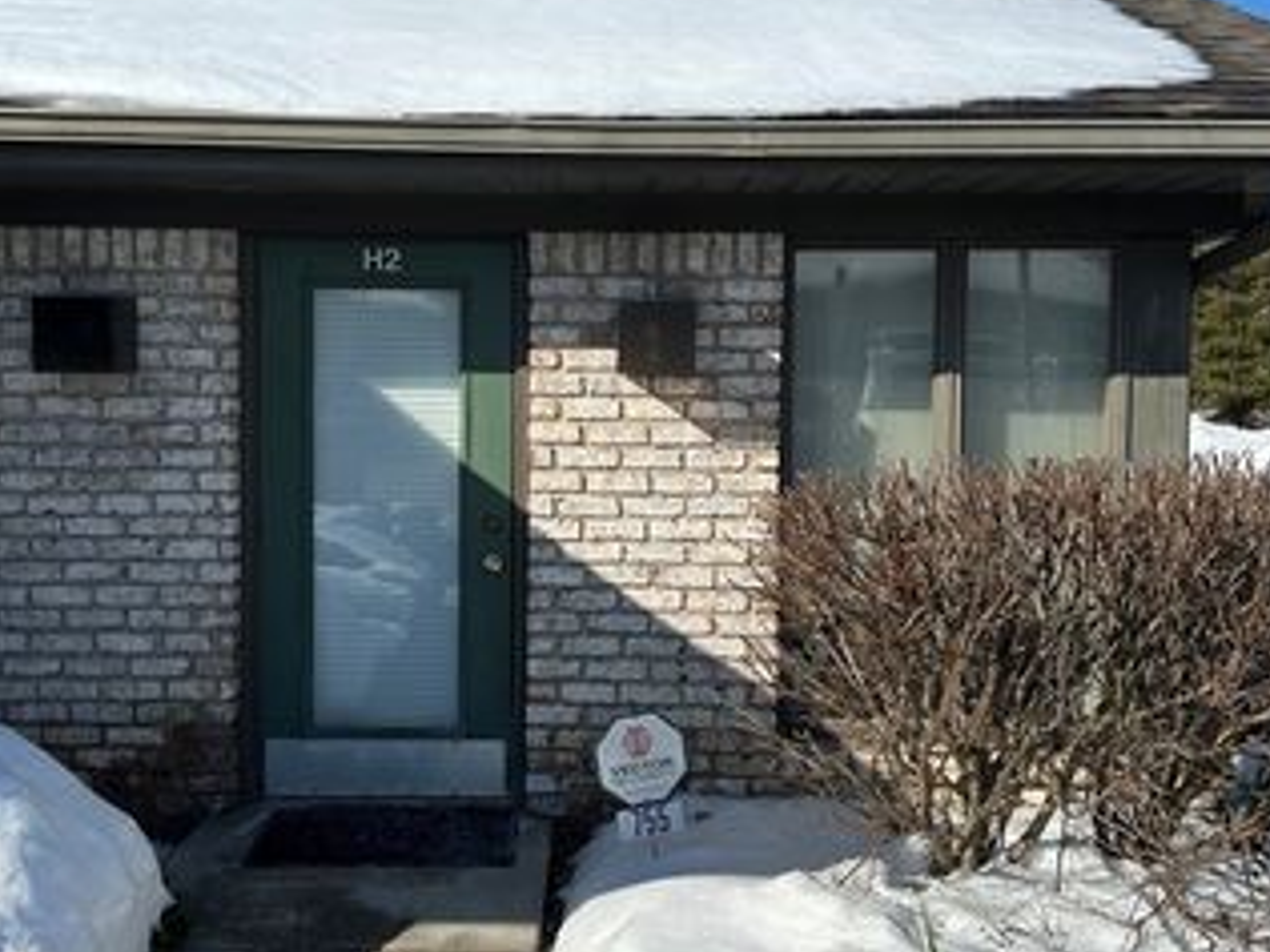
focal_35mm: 38
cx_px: 583
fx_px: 1394
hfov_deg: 48.9
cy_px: 432
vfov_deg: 37.7
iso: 80
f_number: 1.78
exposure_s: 1/7042
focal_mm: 6.86
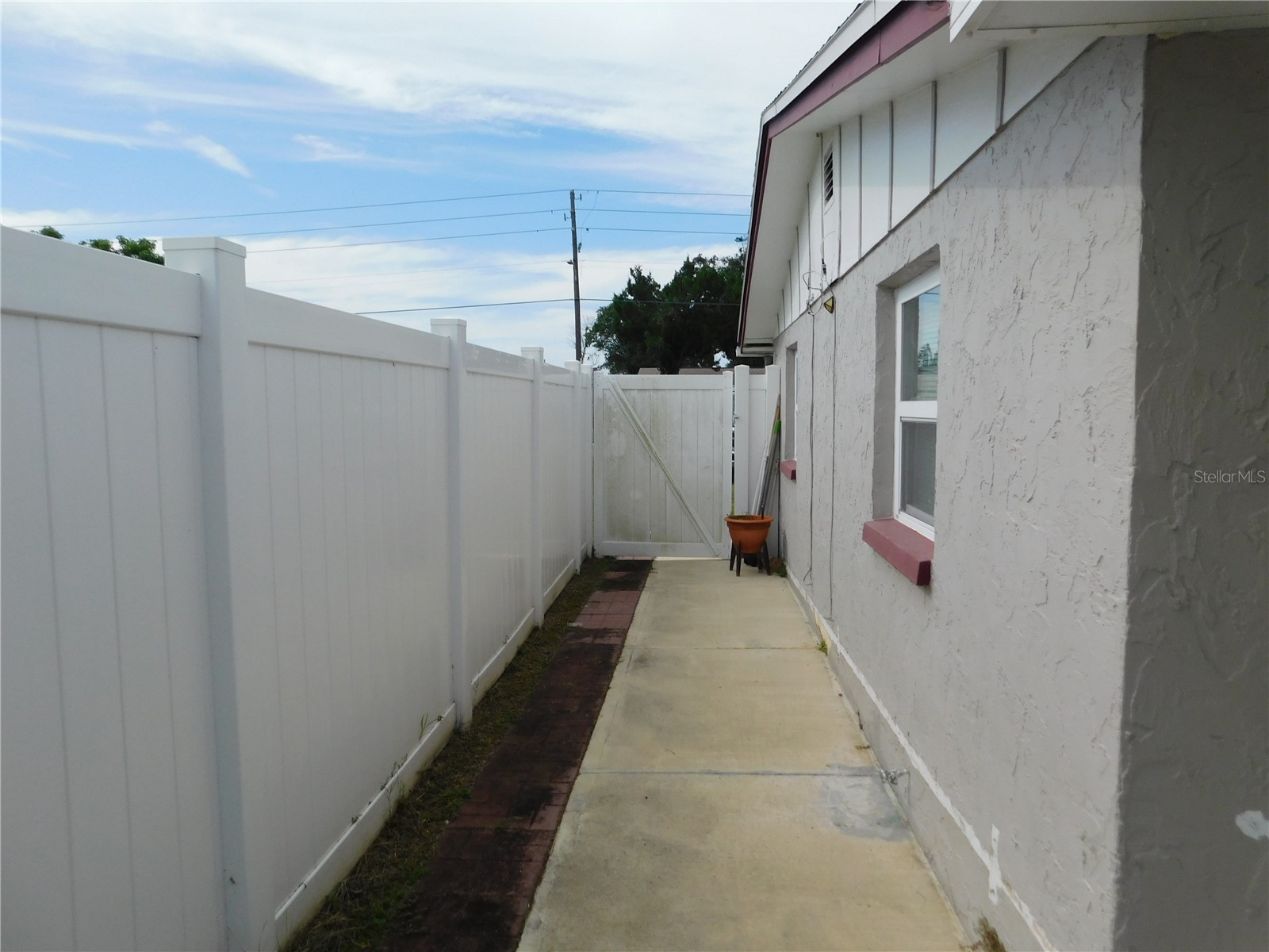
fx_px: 843
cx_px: 634
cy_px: 476
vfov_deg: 58.9
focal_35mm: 23
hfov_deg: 73.9
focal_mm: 4
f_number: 6
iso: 125
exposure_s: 1/500
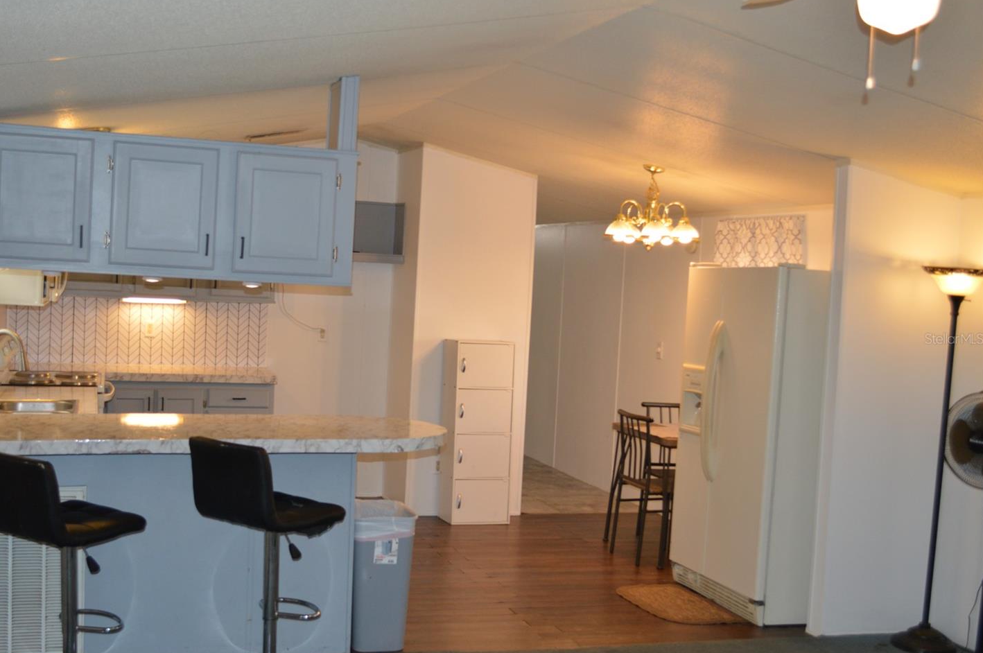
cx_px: 432
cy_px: 339
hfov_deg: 44.5
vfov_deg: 30.4
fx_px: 1200
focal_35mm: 44
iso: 500
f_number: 4.2
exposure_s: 1/60
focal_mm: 26
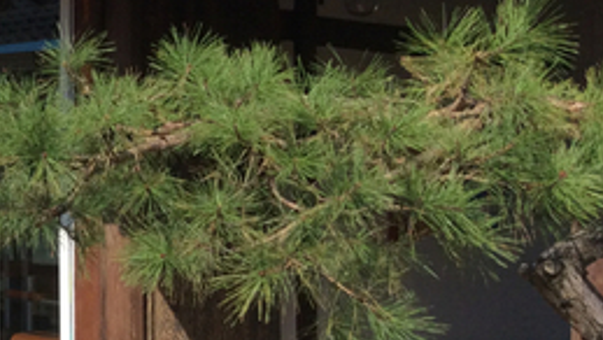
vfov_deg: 12.5
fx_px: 1552
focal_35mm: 97
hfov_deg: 20.2
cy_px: 149
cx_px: -173
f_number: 2.4
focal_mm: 3.3
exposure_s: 1/1431
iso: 32
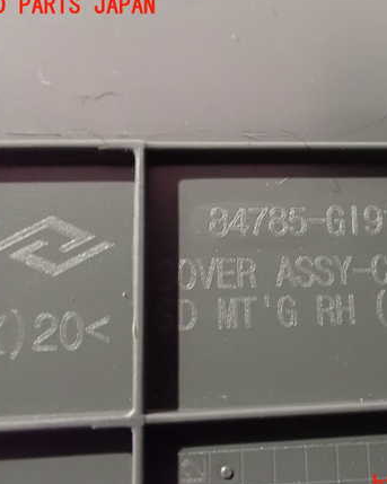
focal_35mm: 41
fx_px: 587
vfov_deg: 44.8
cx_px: 289
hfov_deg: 35.7
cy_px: 246
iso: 1600
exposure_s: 1/15
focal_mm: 5.4
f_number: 2.3
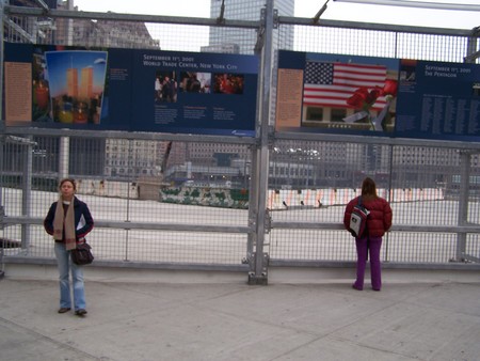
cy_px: 180
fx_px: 527
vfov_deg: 37.8
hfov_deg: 49.0
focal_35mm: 38
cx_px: 240
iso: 80
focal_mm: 6.3
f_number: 2.8
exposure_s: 1/400
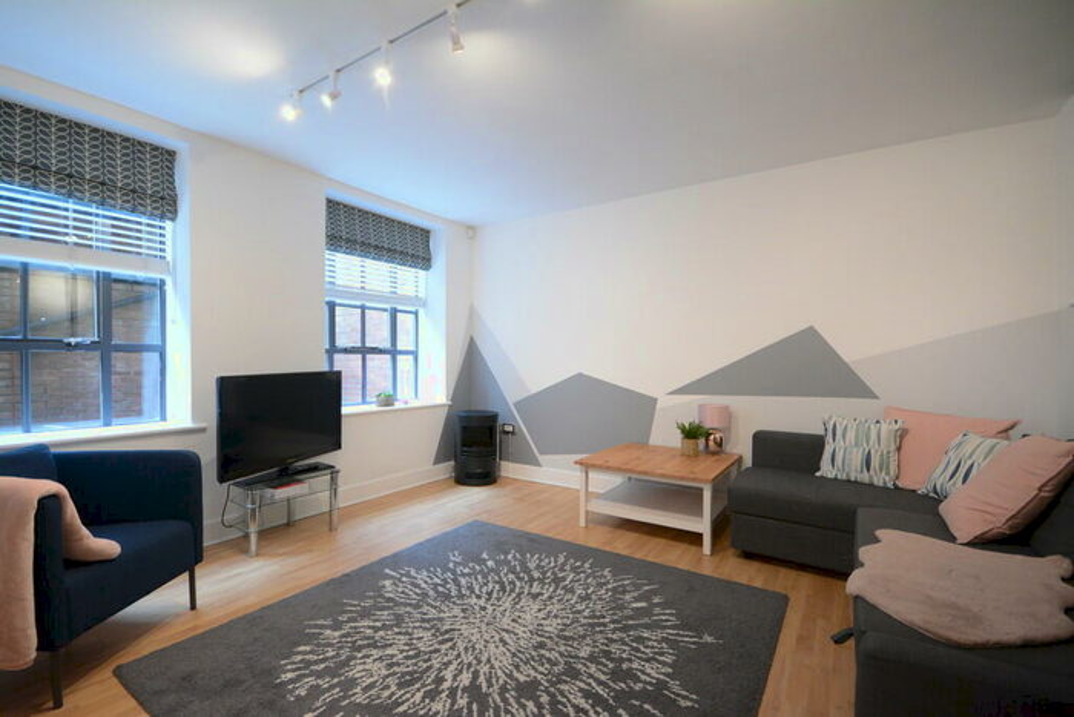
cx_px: 537
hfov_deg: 100.4
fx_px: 448
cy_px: 358
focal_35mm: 15
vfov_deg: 77.4
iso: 1600
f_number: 4
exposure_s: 1/50
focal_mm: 10
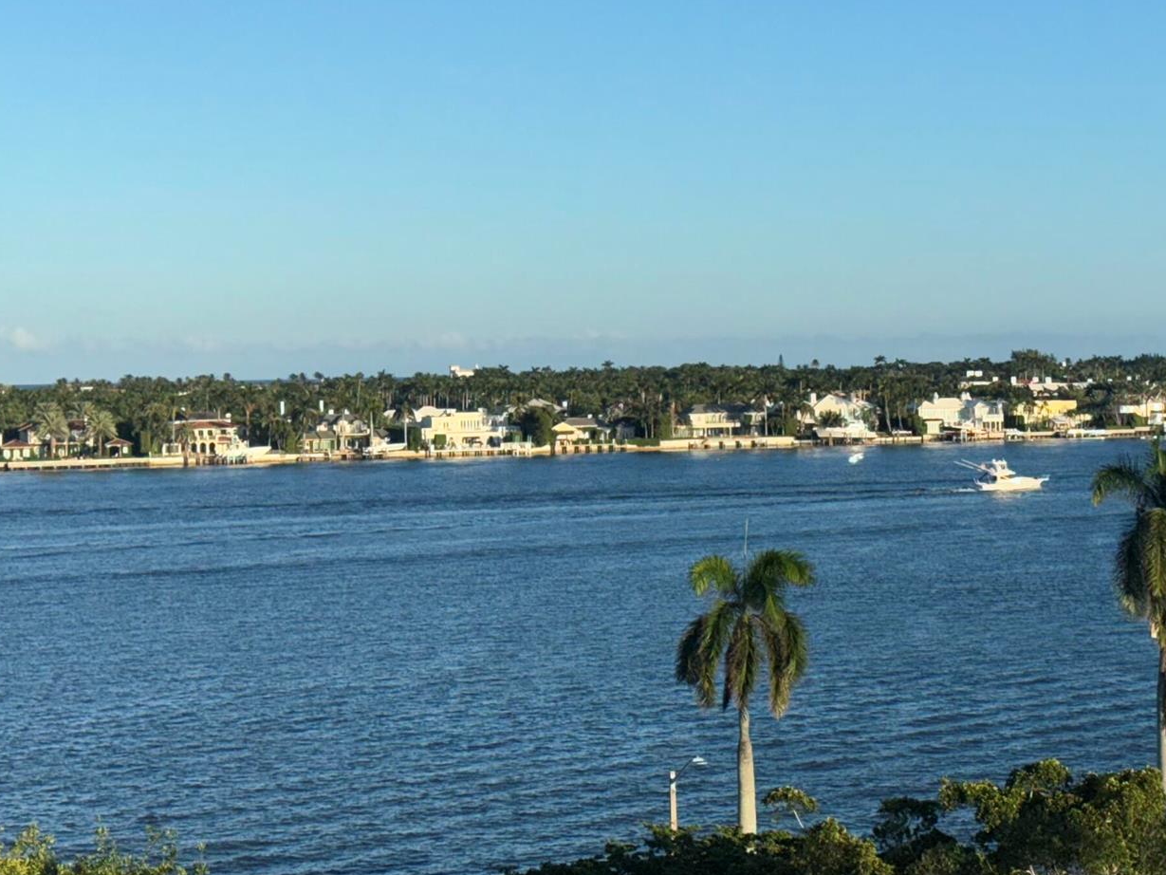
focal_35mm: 80
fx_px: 2695
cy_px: 317
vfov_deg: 18.4
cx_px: 946
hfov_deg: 24.0
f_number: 1.78
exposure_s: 1/5848
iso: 50
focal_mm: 6.86
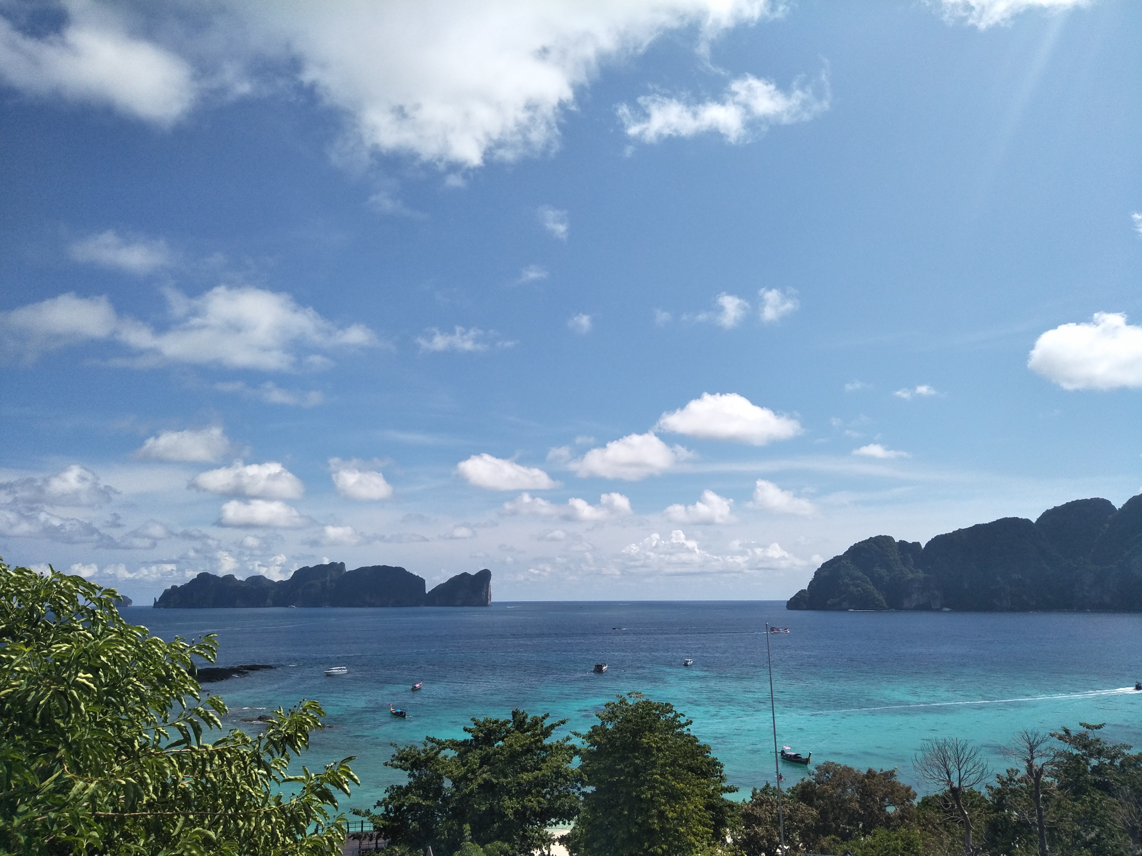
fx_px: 660
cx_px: 571
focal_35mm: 20
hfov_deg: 81.7
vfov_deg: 66.0
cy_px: 428
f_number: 2.2
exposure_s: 1/1732
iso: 33
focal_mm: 3.46
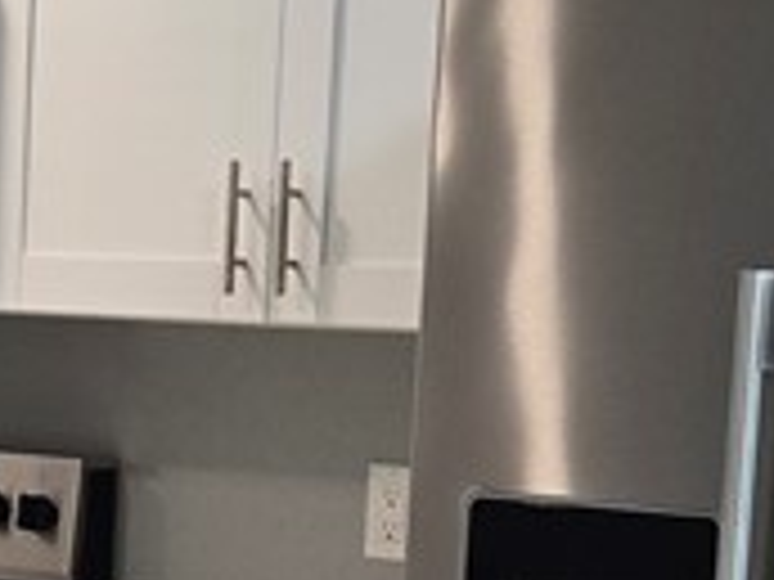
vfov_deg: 10.7
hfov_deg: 14.1
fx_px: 3063
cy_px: 674
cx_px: -81
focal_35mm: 137
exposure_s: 1/60
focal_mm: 5.4
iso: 64
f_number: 1.8
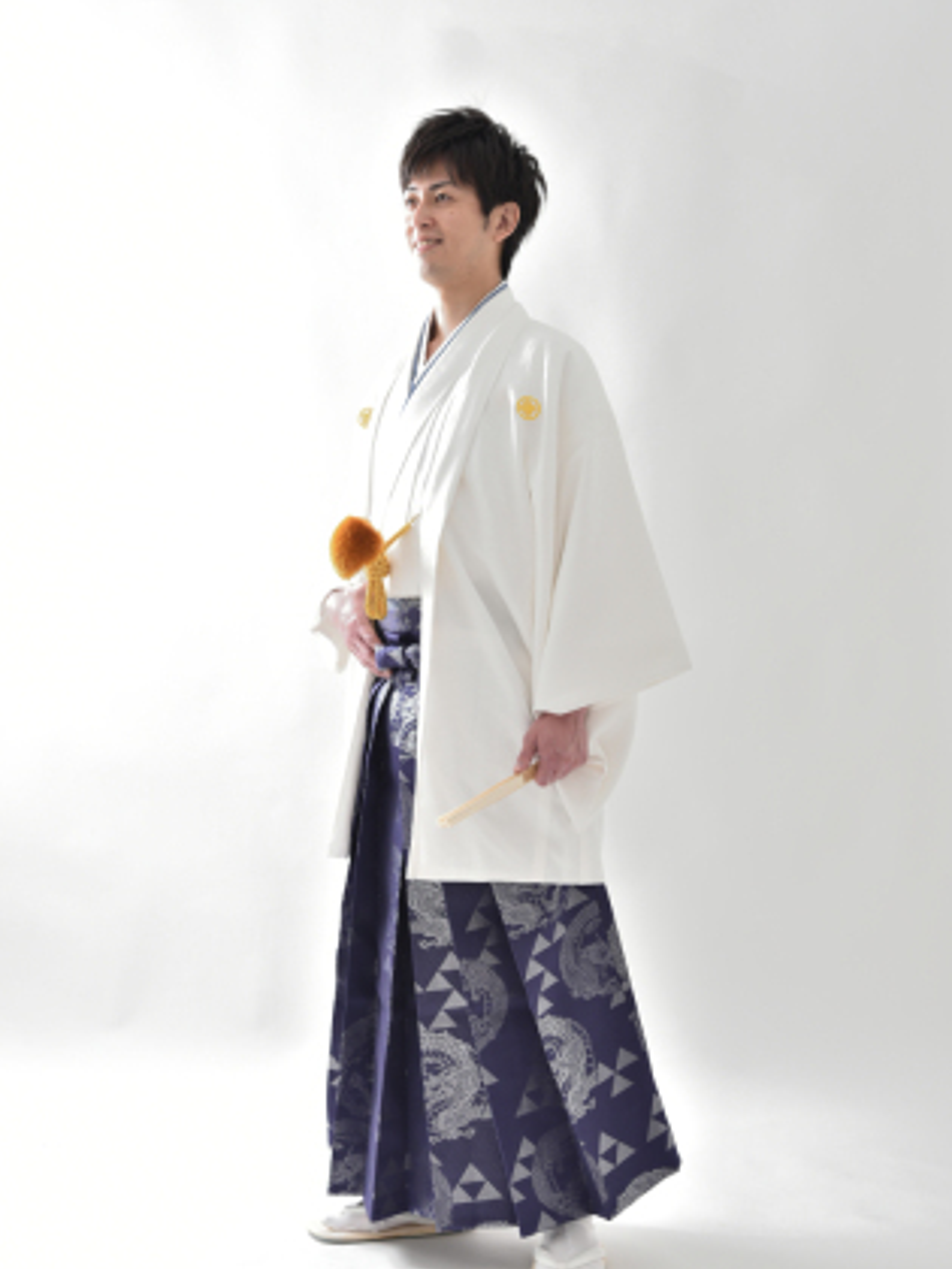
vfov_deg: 33.8
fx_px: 2090
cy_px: 642
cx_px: 478
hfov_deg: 25.7
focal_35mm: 57
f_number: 6.3
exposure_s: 1/125
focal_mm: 52
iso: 320
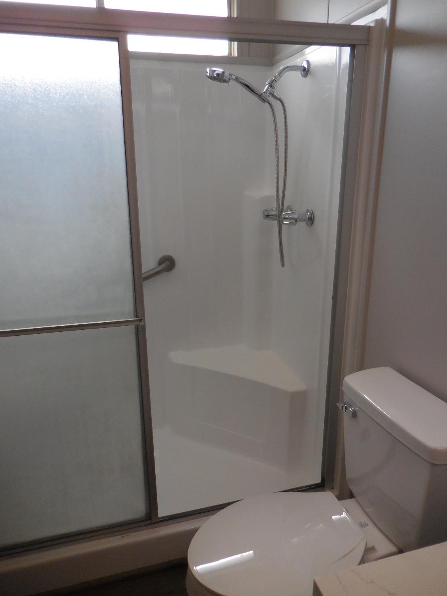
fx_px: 430
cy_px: 298
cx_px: 224
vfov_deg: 69.4
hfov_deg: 54.9
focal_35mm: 25
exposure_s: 1/250
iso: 360
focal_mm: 4.5
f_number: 3.3
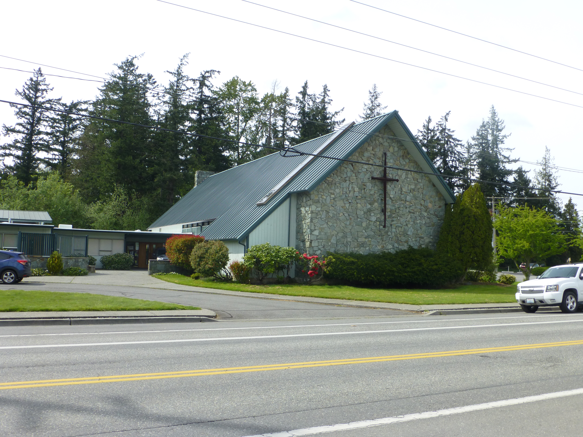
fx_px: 573
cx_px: 292
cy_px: 218
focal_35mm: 34
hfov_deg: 54.0
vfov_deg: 41.8
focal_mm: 6.1
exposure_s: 1/800
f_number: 3.7
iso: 100
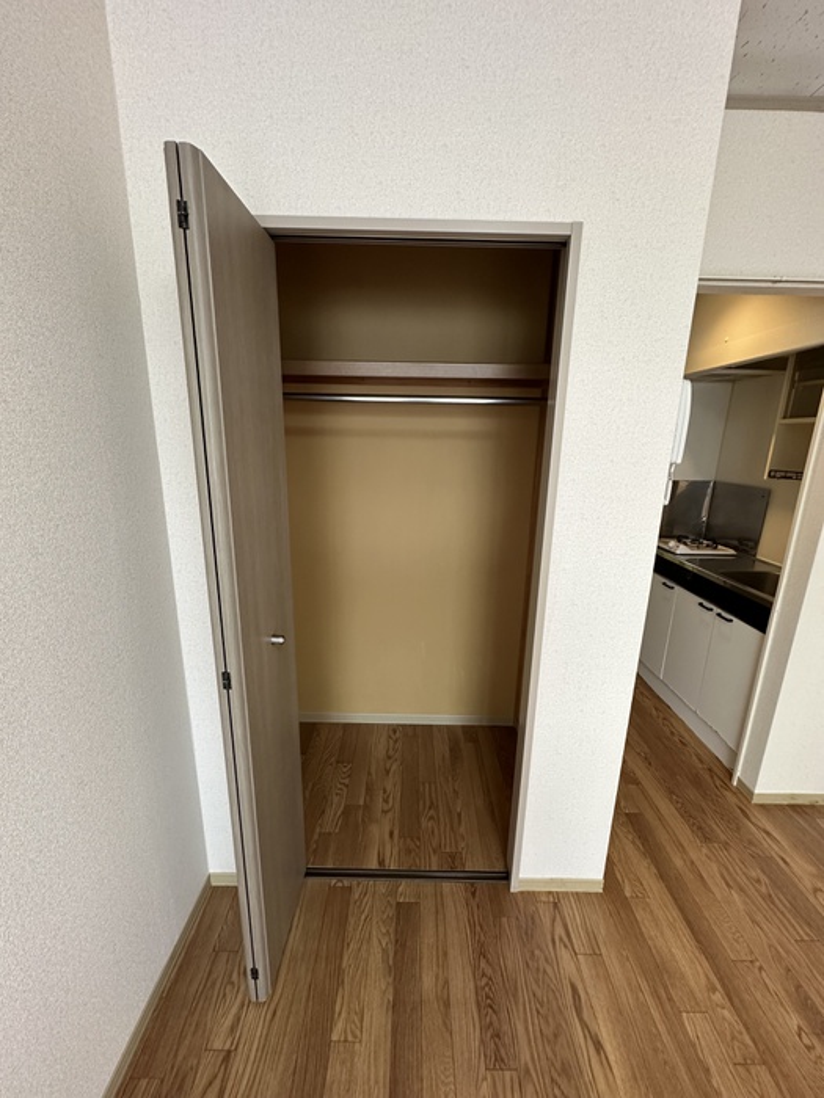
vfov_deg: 102.1
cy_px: 549
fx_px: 444
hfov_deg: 85.7
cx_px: 412
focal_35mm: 14
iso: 320
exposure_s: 1/69
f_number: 2.2
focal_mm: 2.22
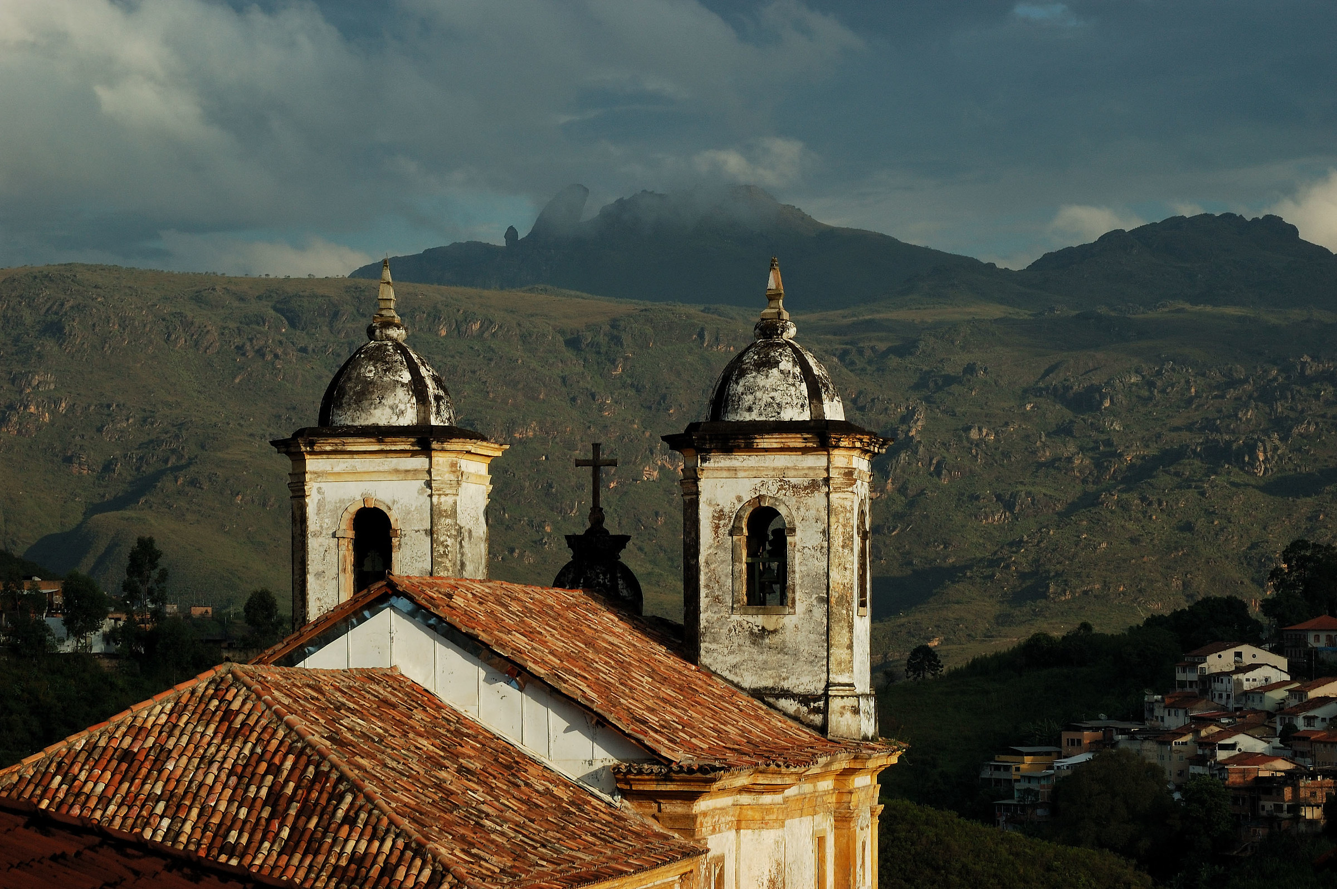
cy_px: 444
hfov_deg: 19.5
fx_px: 3896
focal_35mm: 105
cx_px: 668
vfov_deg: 13.0
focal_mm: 70
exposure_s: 1/200
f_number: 14
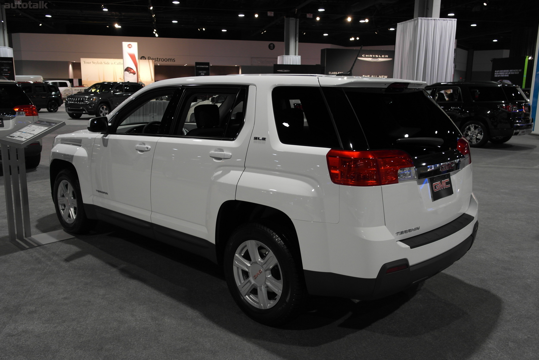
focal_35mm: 30
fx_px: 449
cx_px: 270
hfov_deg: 61.9
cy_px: 180
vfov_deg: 43.6
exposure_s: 1/40
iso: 400
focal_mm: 20
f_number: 3.5
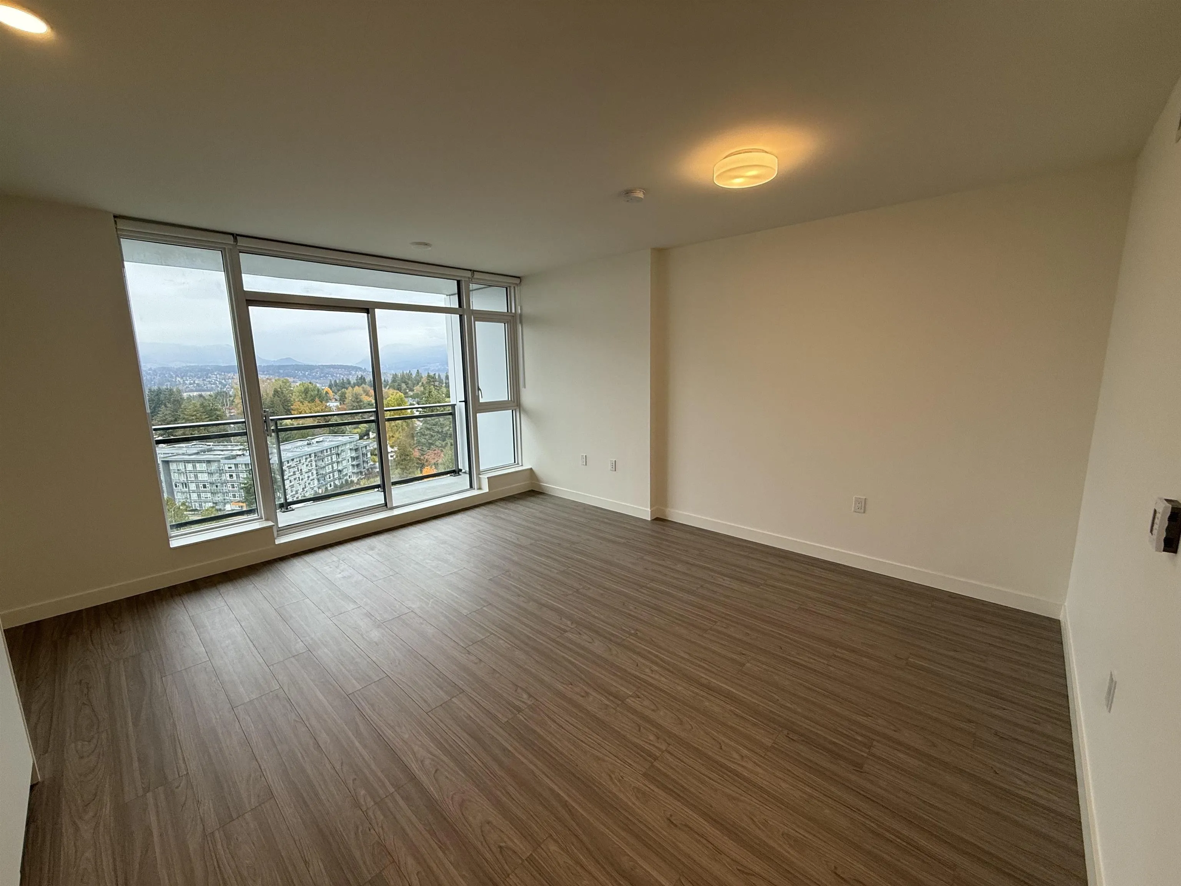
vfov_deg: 85.7
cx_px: 590
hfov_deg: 102.1
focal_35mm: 14
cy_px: 443
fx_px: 478
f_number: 2.2
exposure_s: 1/120
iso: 80
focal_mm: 2.22
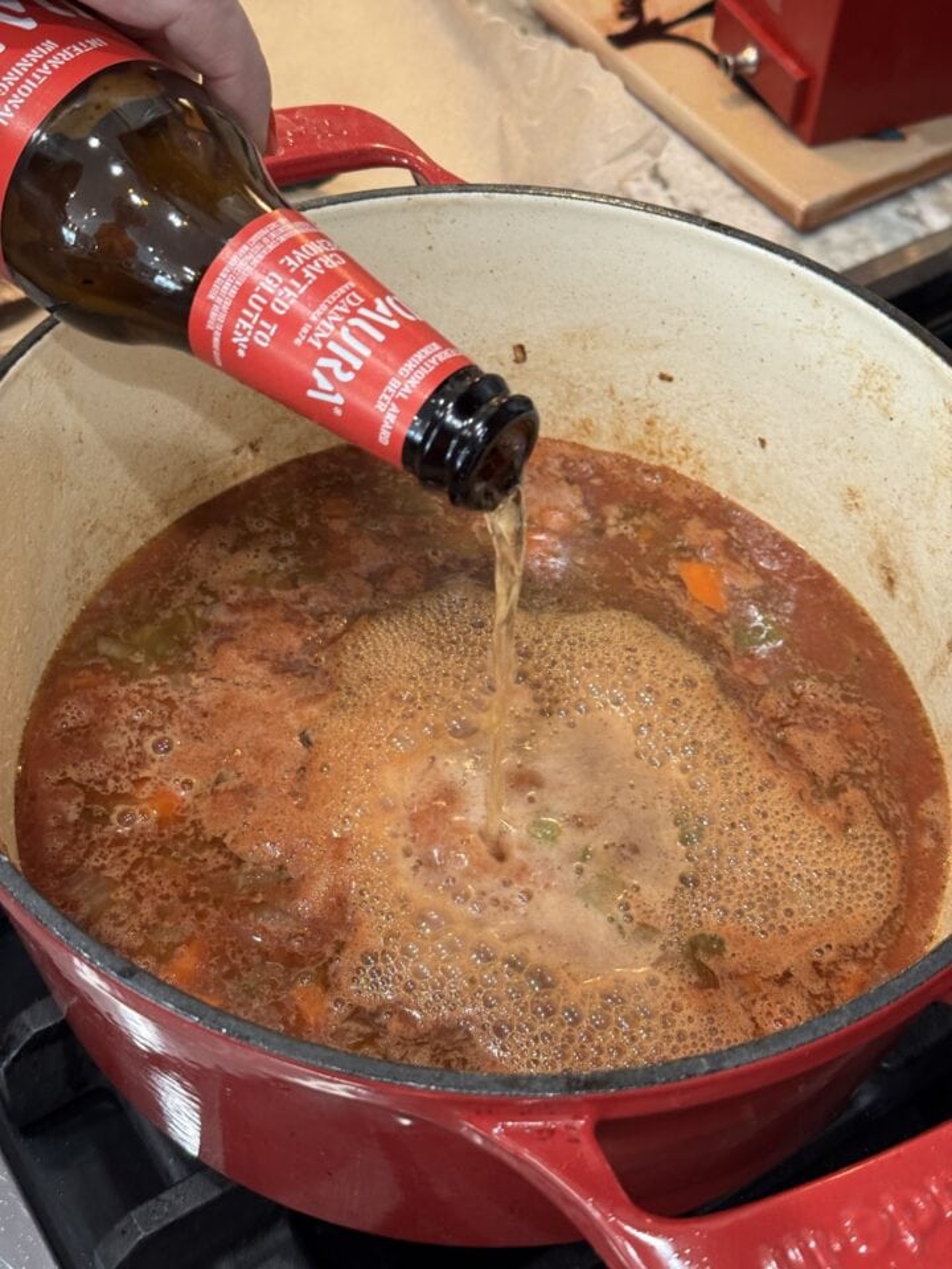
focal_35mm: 48
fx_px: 1760
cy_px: 634
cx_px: 476
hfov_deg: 30.3
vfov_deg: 39.7
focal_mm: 6.76
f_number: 1.78
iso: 200
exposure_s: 1/60
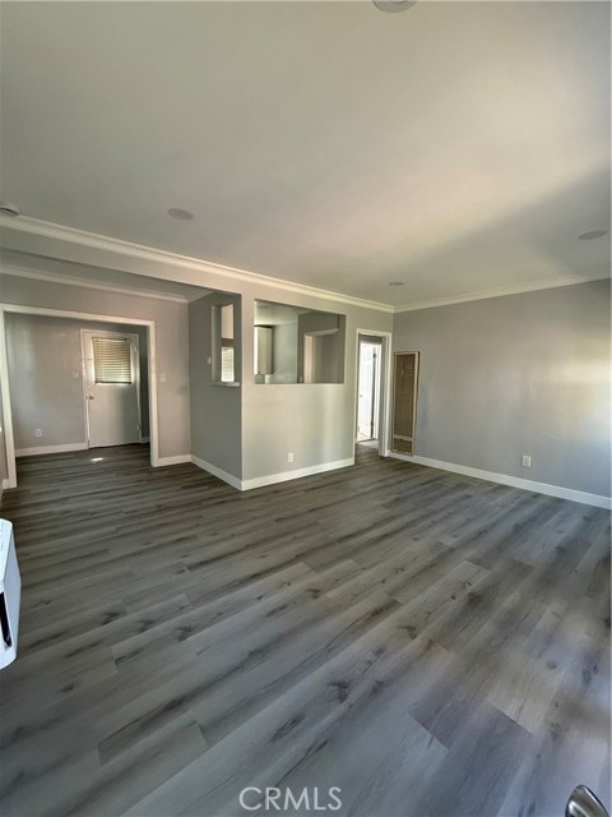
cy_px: 408
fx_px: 330
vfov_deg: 102.1
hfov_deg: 85.7
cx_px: 306
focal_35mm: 14
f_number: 2.2
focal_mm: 2.22
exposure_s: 1/99
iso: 320
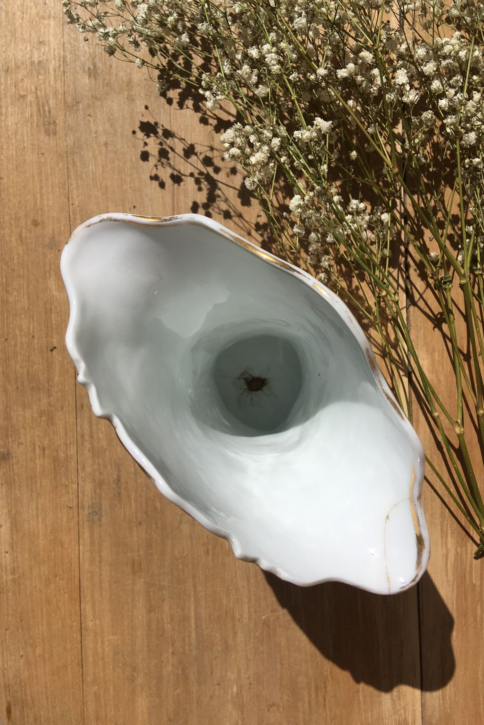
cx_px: 270
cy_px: 353
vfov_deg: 60.3
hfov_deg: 42.3
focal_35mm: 31
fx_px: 625
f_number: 2.2
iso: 25
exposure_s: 1/4808
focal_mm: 4.15
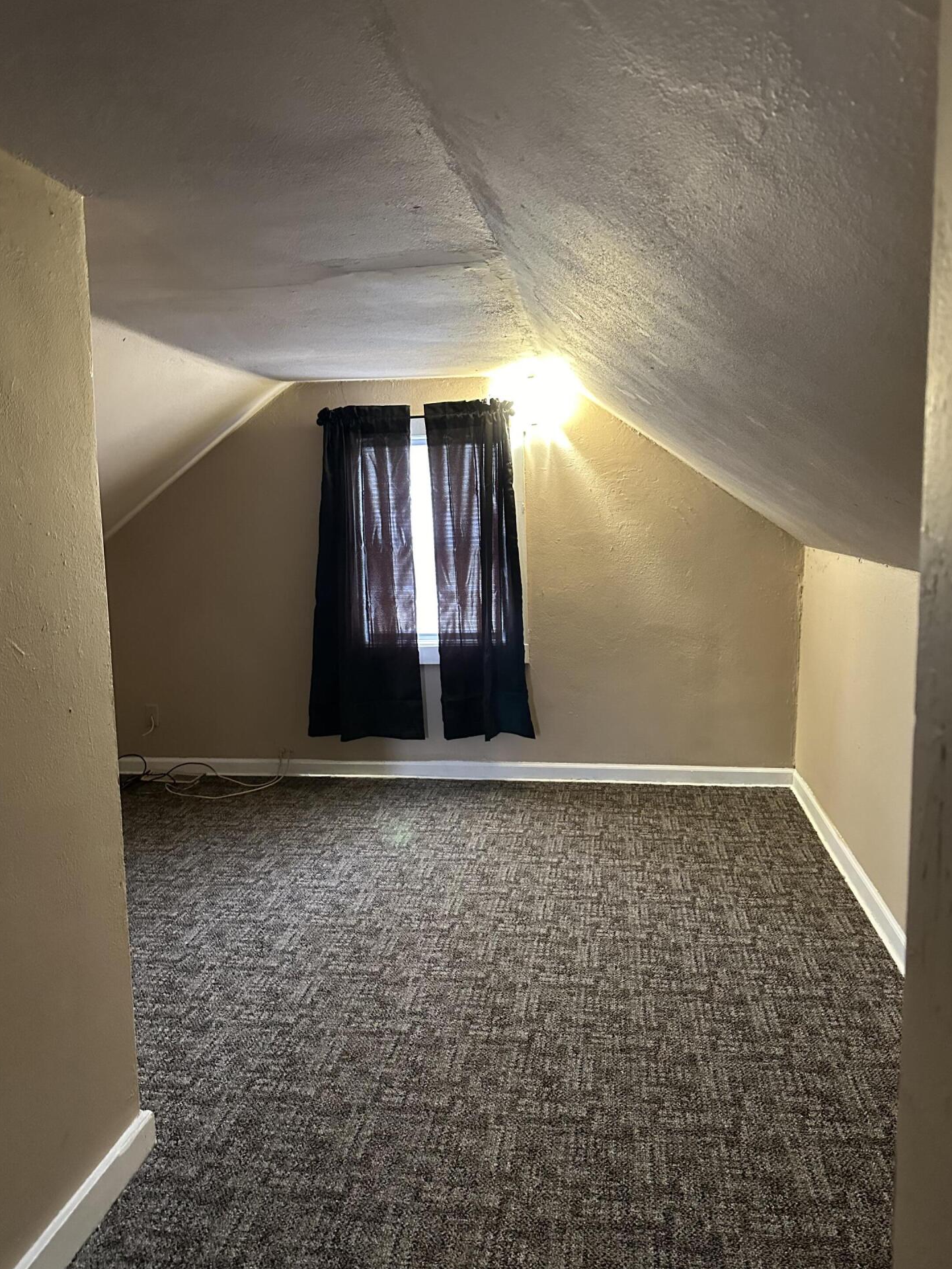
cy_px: 612
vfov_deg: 69.4
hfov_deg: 54.9
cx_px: 467
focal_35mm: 25
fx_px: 917
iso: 800
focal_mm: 6.86
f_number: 1.78
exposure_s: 1/40
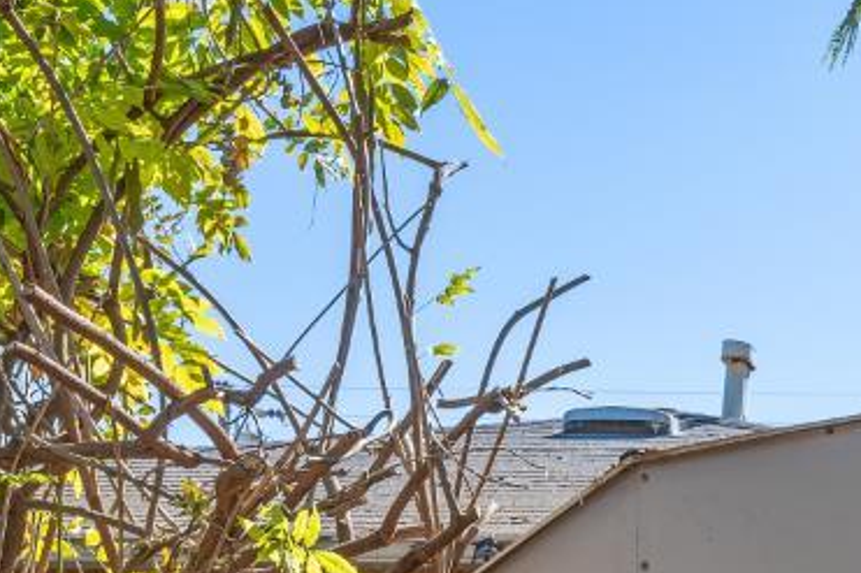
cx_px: 1179
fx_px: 2271
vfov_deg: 13.2
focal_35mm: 95
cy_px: 963
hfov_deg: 19.5
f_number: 8
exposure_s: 1/100
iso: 64
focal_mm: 23.5
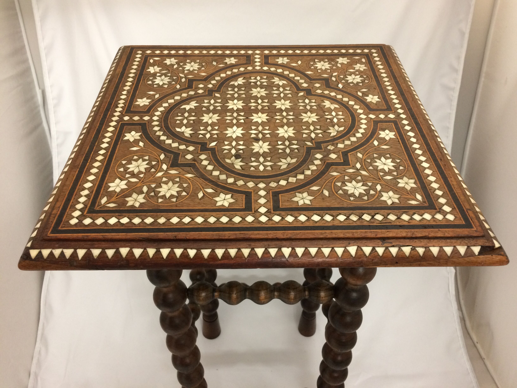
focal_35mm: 29
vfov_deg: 48.2
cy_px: 194
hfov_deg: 61.7
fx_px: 433
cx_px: 258
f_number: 2.2
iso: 200
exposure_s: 1/33
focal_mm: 4.15
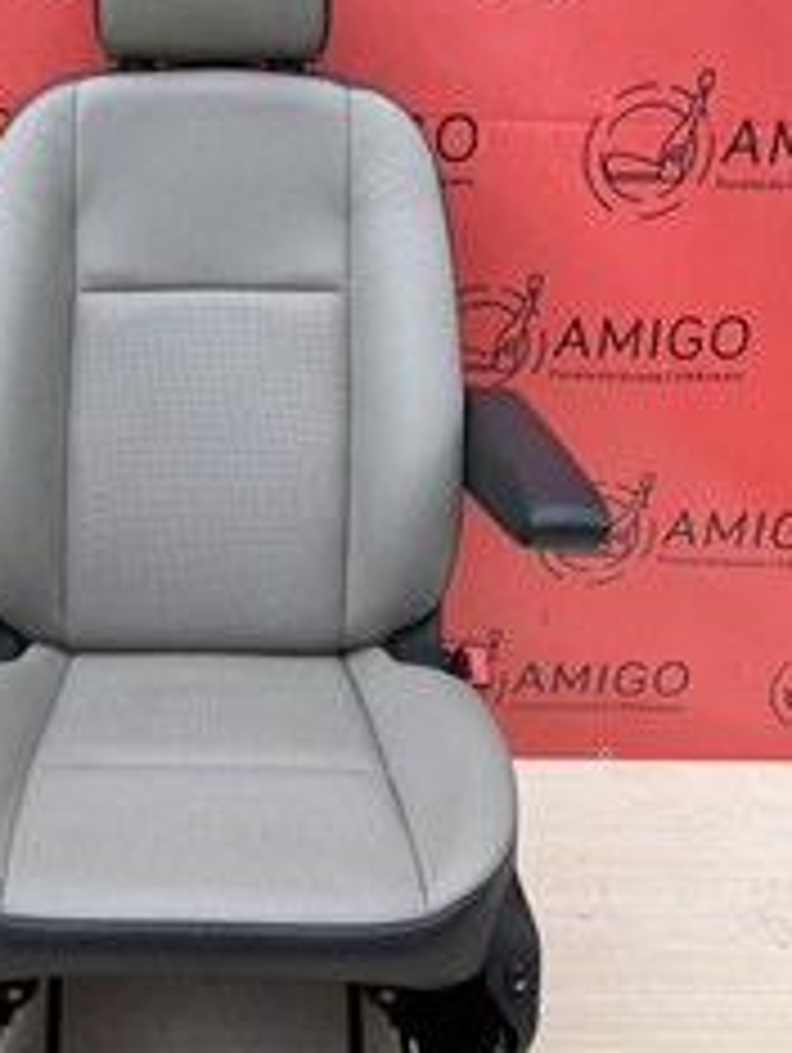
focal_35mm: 40
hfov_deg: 35.4
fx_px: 1218
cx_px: 220
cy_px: 500
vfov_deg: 46.7
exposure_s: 1/1721
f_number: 1.6
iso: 50
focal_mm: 5.1
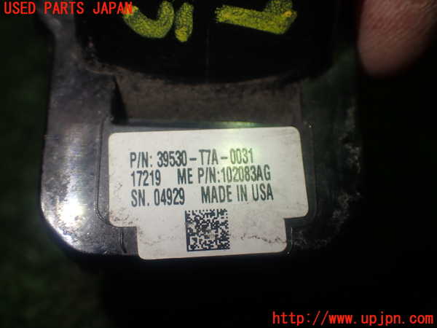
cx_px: 218
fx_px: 555
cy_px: 164
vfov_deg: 32.9
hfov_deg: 42.9
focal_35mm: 44
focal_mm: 7.84
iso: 100
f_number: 2.9
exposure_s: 1/100
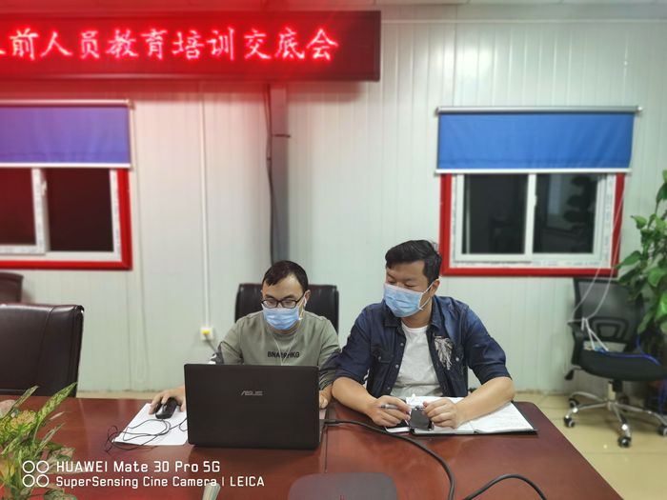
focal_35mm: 27
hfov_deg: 65.3
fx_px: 520
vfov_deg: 51.4
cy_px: 250
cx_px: 334
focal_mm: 5.56
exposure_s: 1/60
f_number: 1.6
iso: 200
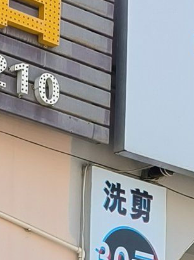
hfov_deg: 8.0
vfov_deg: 10.8
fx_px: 1346
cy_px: 327
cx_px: -145
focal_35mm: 180
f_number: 1.9
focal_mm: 5.52
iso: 100
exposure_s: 1/370
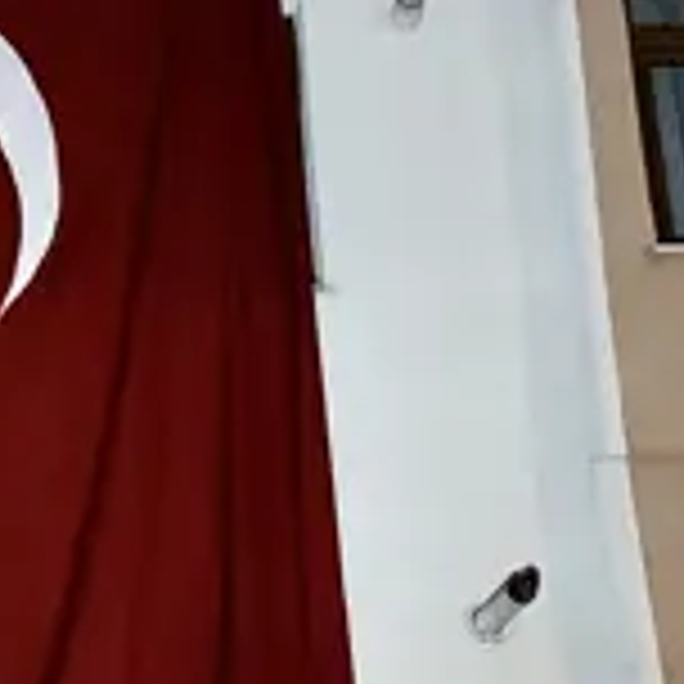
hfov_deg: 13.6
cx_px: -225
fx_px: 2750
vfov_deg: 14.1
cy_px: 536
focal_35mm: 123
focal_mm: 6.76
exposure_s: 1/25
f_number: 1.78
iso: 1250
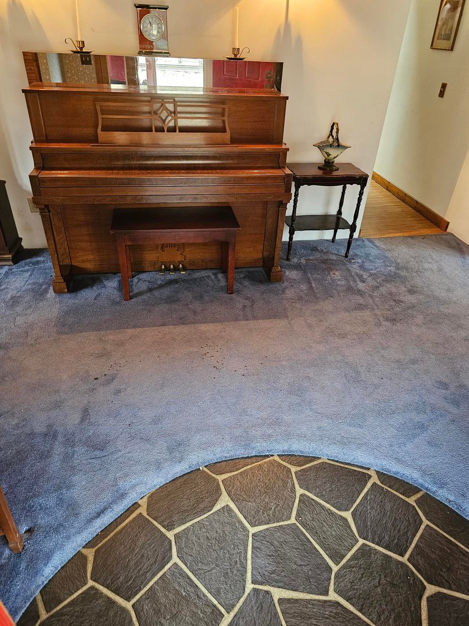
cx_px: 234
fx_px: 416
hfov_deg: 58.9
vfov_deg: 73.9
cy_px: 313
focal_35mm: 23
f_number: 1.7
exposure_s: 1/24
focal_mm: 6.3
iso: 500
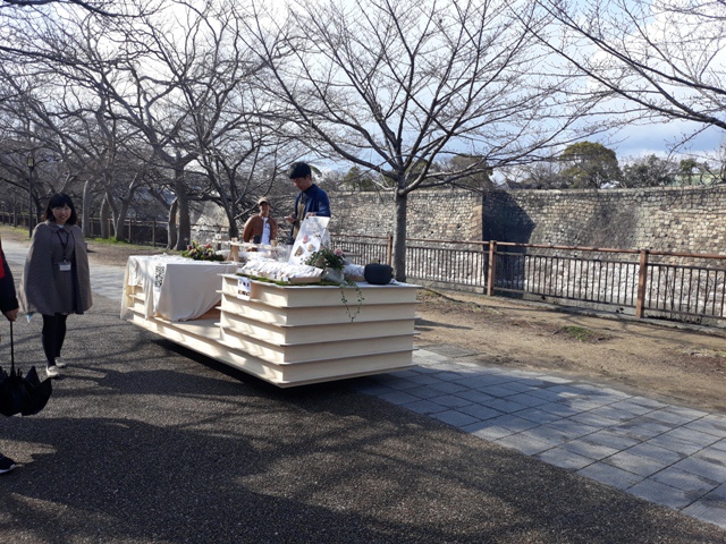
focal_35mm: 27
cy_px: 272
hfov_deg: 65.3
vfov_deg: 51.4
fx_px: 566
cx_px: 363
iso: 40
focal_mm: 3.71
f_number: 1.7
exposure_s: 1/933
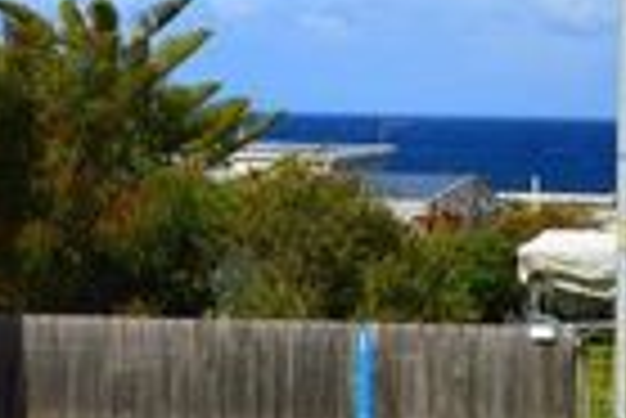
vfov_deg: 9.7
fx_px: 2472
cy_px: 128
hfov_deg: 14.2
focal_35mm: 142
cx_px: -36
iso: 220
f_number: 11
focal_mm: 28
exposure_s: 1/500
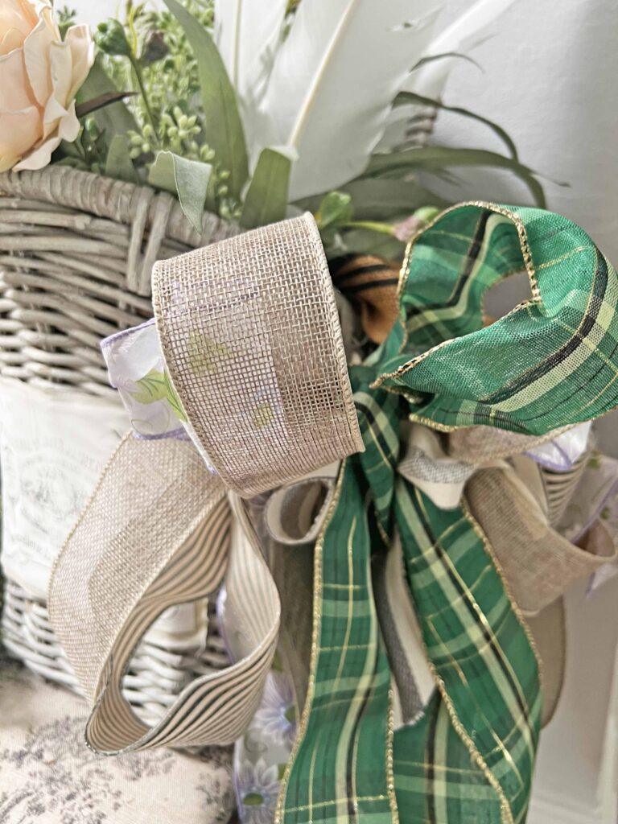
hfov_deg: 53.1
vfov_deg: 67.3
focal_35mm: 26
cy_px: 412
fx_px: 619
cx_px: 309
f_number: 1.5
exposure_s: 1/64
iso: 125
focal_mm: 5.7
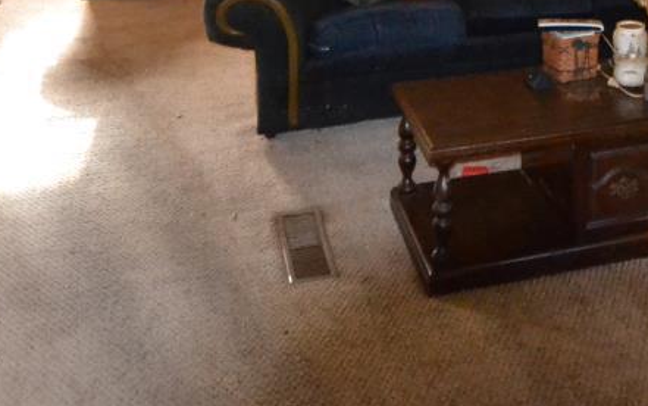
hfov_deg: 37.1
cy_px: -196
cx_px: 542
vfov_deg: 21.2
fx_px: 919
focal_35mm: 52
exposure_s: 1/60
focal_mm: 10
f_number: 3.5
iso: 3200
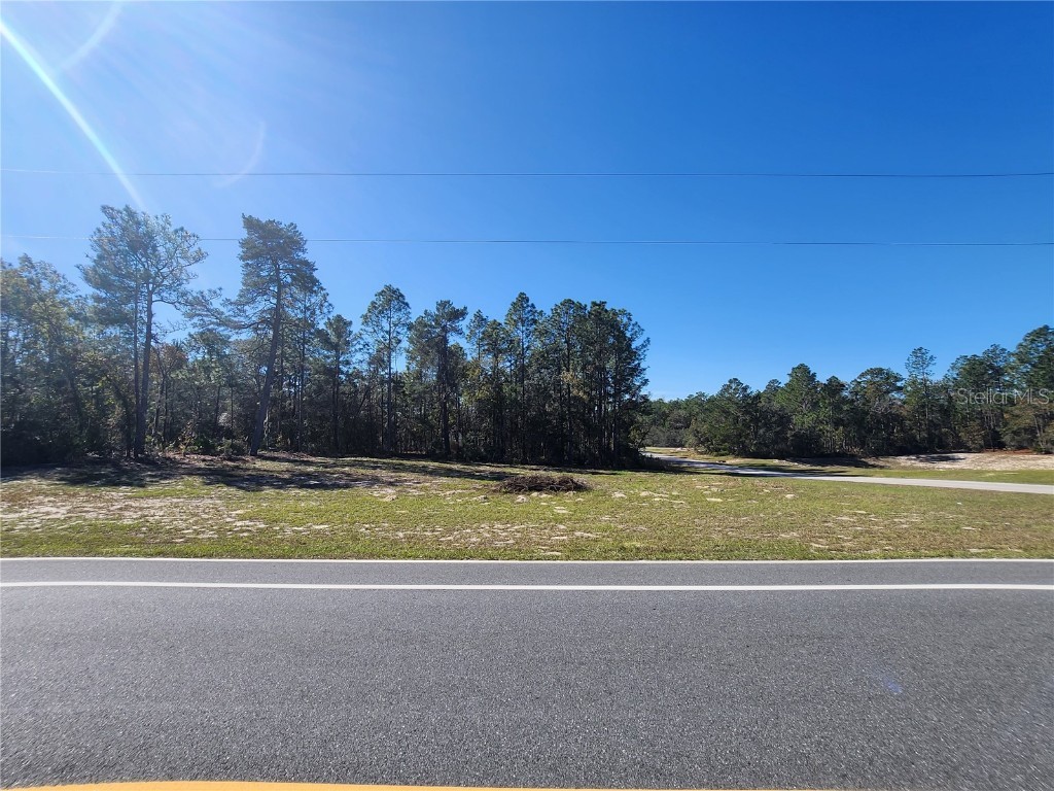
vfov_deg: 89.9
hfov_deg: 106.2
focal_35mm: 13
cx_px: 527
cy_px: 396
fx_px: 396
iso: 32
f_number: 2.2
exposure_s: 1/1047
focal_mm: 1.7
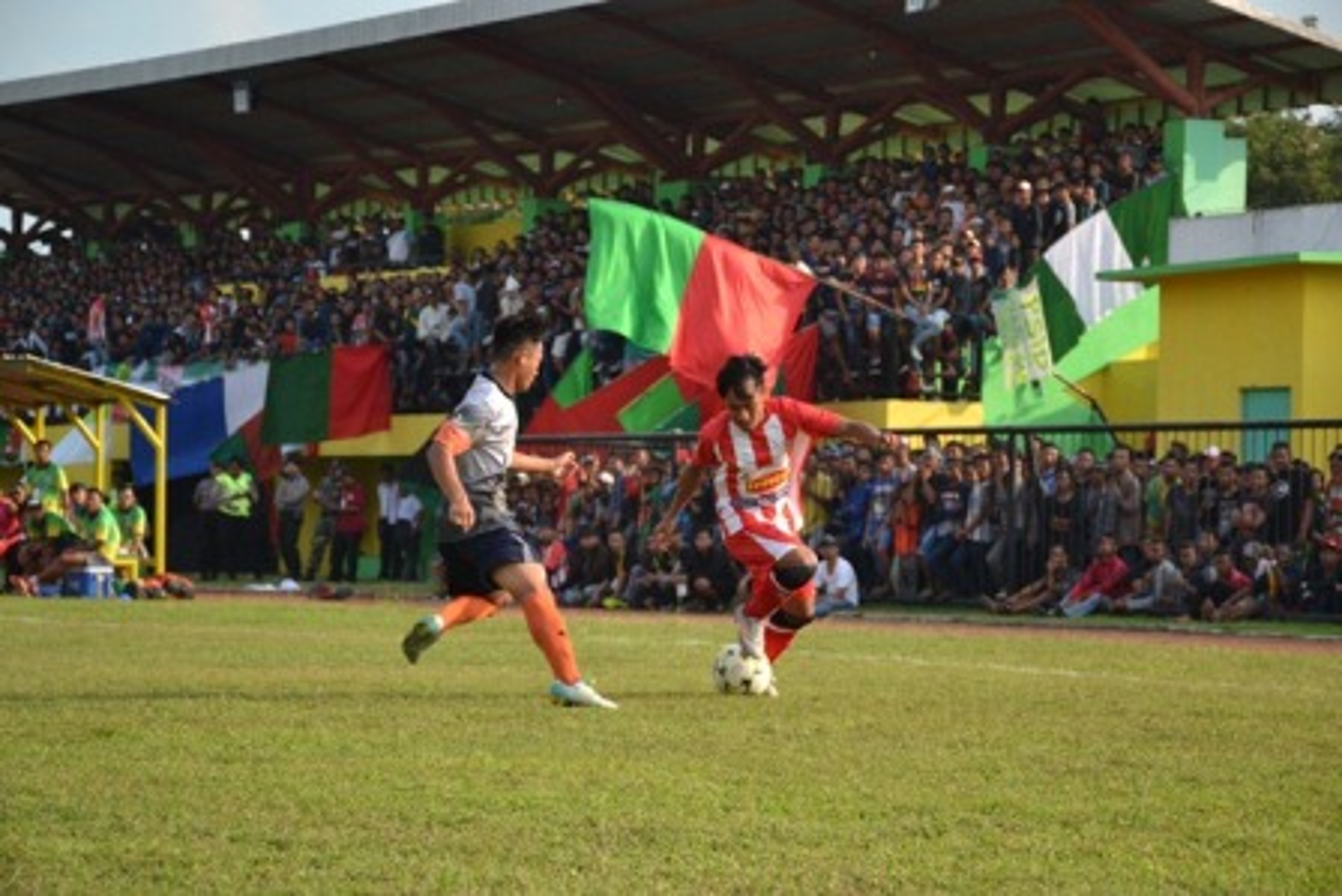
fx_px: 4195
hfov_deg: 18.2
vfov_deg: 12.2
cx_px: 671
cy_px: 448
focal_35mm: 112
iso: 400
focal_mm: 75
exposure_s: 1/640
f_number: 5
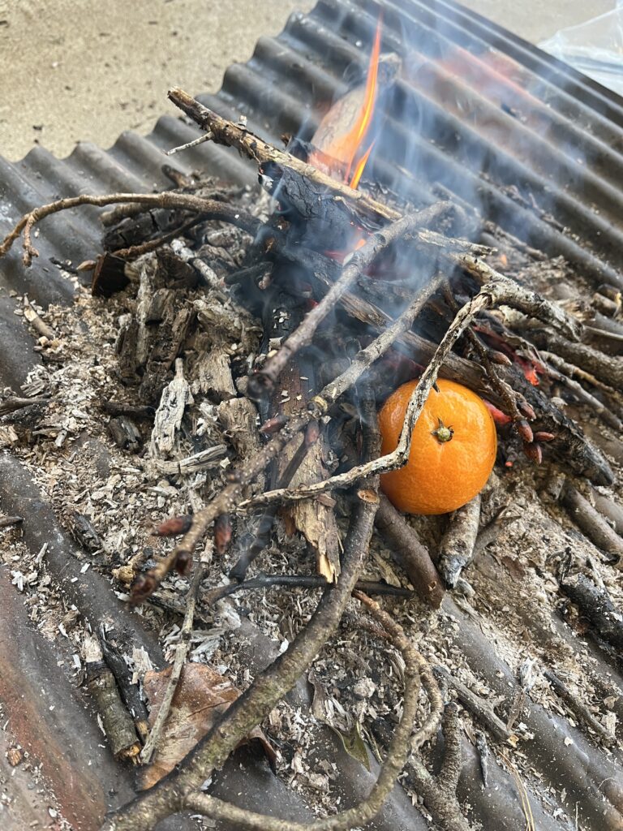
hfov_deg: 53.1
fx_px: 624
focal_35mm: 26
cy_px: 416
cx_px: 312
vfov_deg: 67.3
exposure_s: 1/60
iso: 80
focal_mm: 5.1
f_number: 1.6
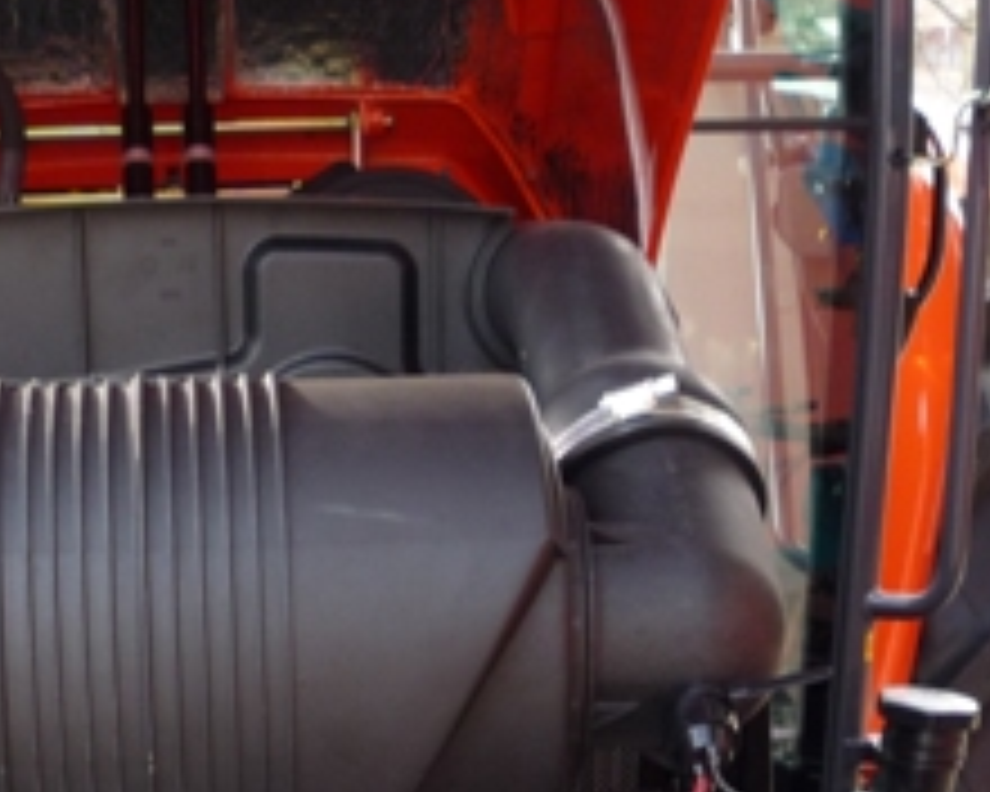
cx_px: 243
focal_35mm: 85
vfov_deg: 17.0
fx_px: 2491
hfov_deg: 22.3
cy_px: 1044
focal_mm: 5.2
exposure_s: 1/40
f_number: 3.3
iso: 100
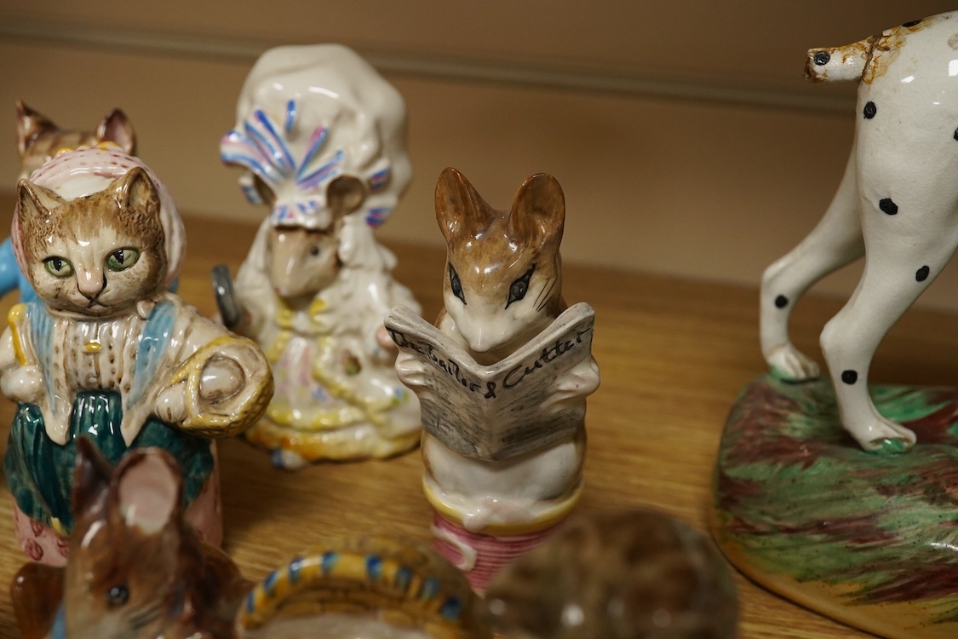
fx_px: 1197
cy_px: 320
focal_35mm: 45
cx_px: 479
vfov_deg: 29.9
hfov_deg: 43.6
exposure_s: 1/160
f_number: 10
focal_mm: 30
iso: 2500
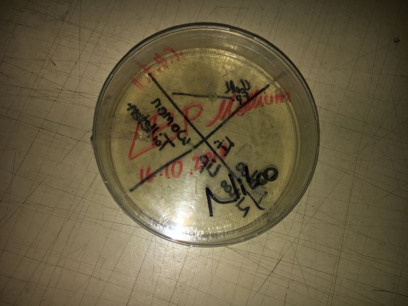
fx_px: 342
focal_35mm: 29
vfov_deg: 48.2
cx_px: 204
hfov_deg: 61.7
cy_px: 153
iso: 25
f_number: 2.2
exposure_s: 1/285
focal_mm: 4.15
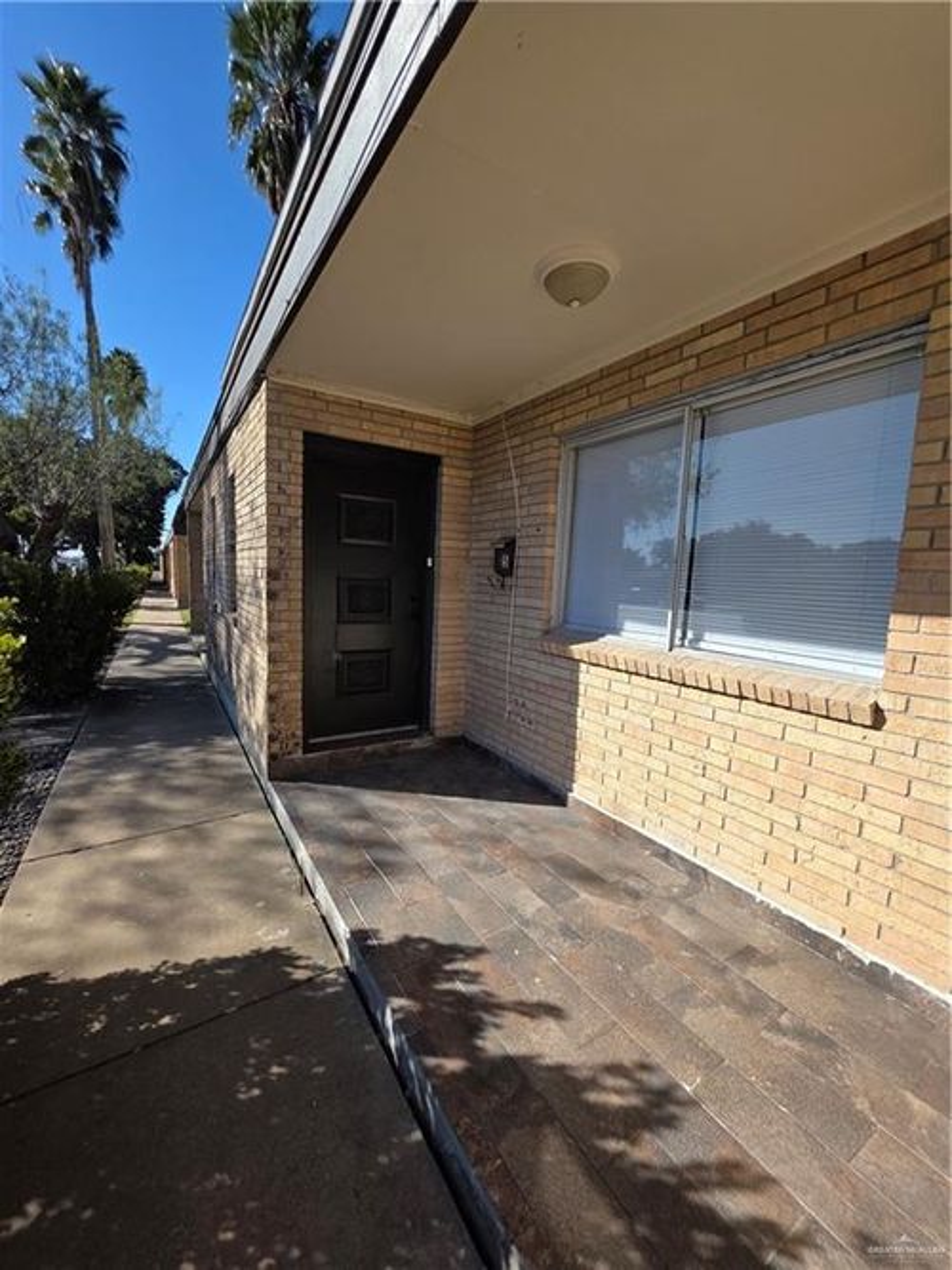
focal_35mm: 13
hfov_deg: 89.9
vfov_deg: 106.2
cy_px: 635
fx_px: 477
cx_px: 476
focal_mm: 2.2
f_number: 1.9
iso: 40
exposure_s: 1/1718
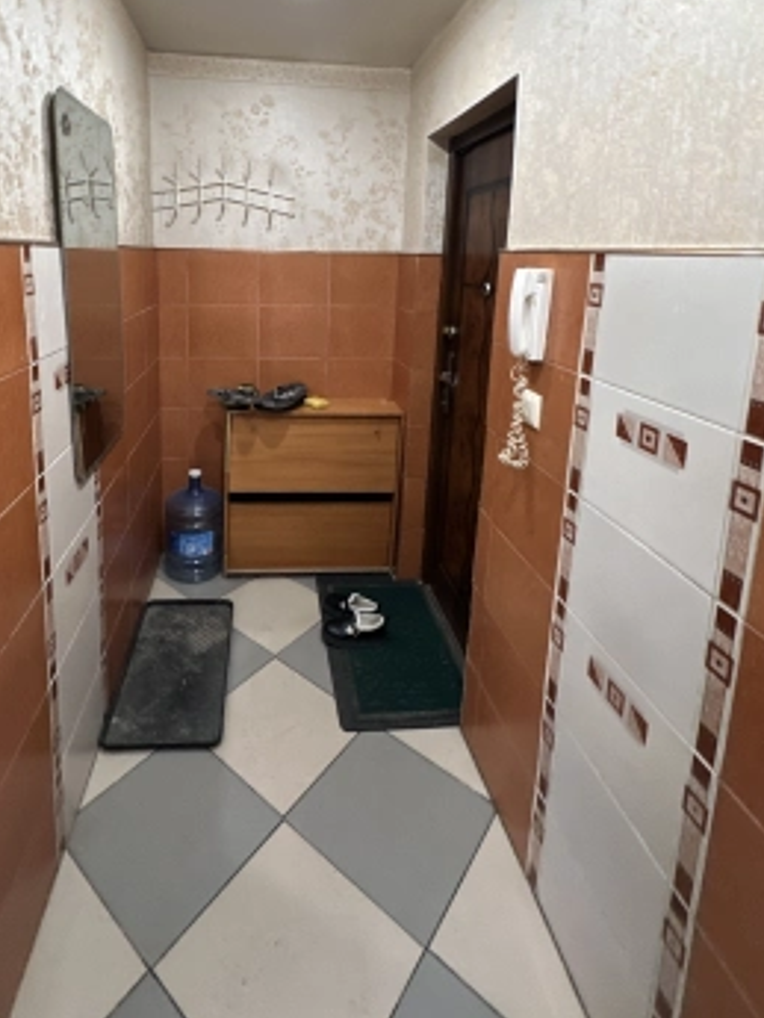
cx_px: 299
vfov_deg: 81.9
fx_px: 559
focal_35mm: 19
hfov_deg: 67.9
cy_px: 342
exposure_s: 1/50
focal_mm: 2.22
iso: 400
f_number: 2.2
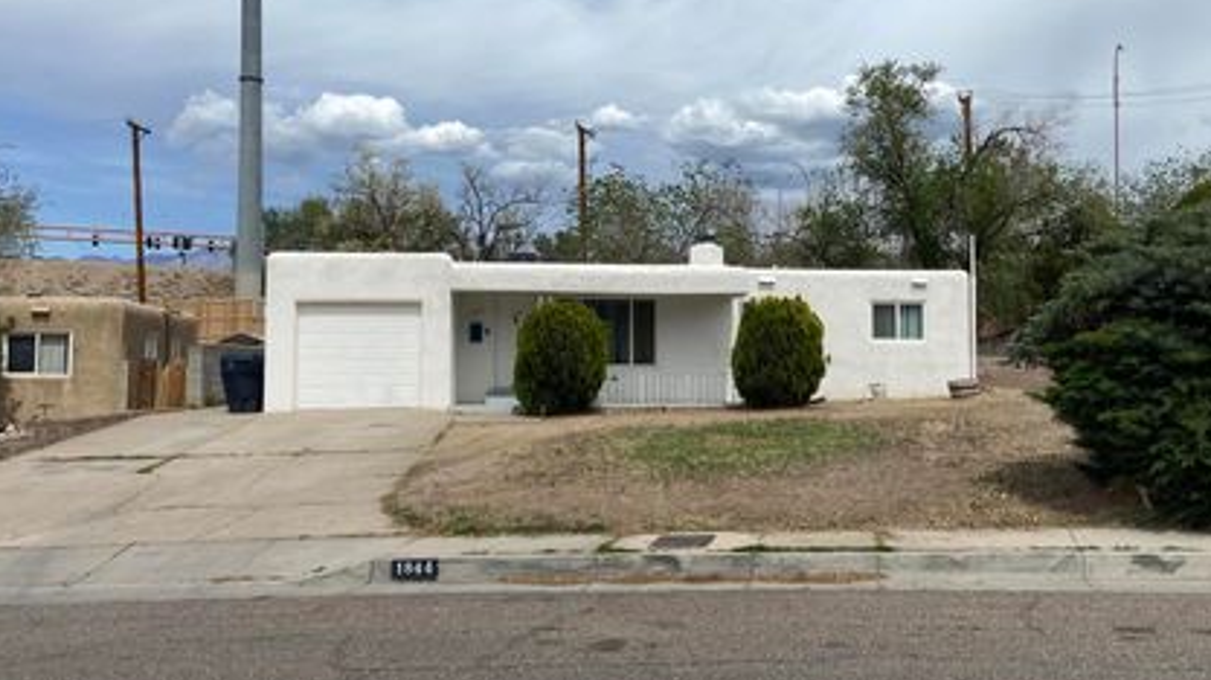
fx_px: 1091
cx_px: 653
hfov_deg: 58.0
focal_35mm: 34
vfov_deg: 34.5
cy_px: 292
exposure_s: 1/5236
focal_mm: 4.25
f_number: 1.8
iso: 32
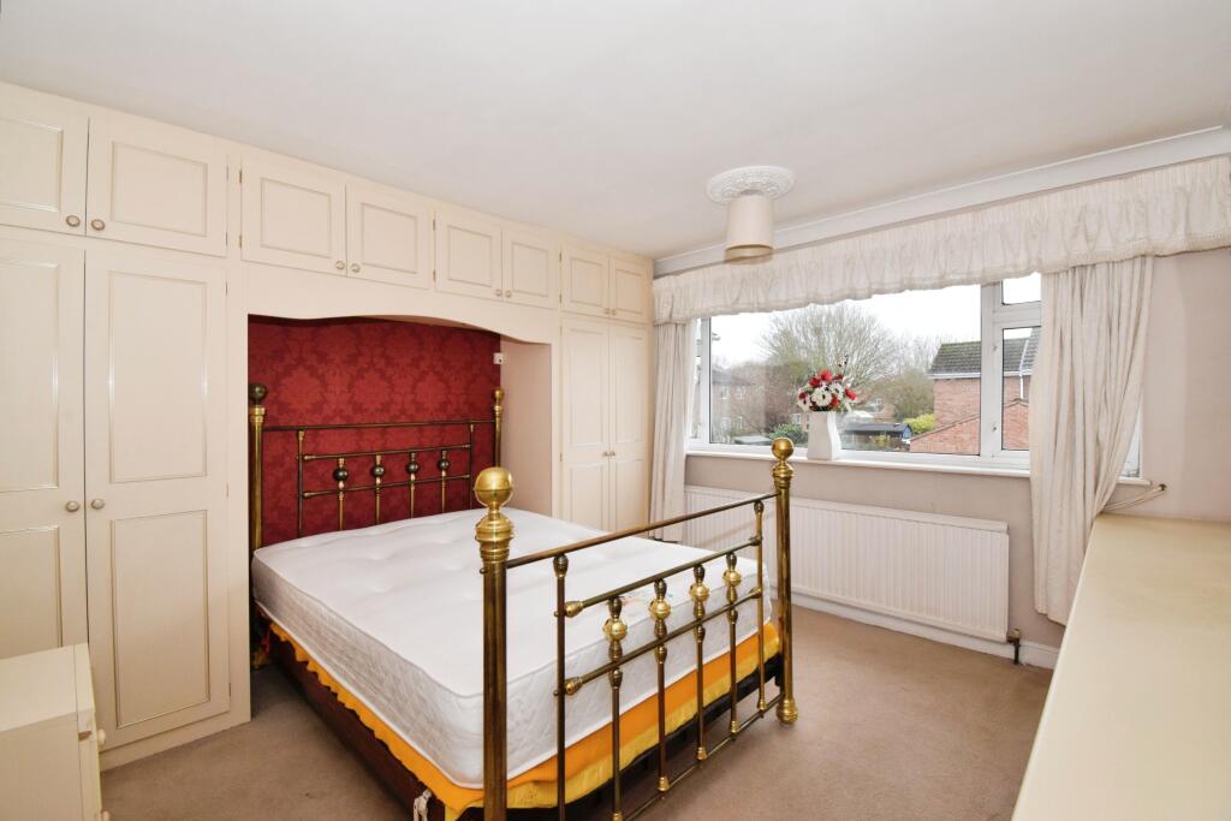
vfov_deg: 77.3
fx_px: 513
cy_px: 410
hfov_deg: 100.4
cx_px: 616
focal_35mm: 15
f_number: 11
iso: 1000
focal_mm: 10
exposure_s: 1/60
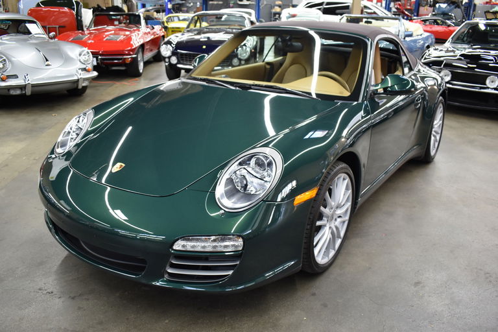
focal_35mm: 32
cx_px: 249
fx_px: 436
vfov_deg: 41.7
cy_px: 166
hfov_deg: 59.5
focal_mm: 21
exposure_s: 1/30
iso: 560
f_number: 3.8
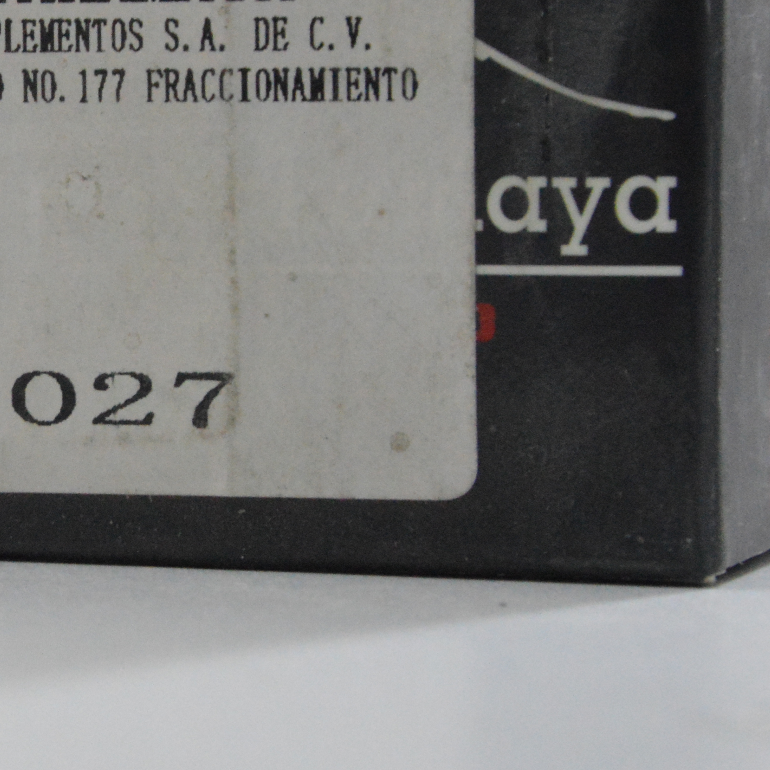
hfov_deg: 7.0
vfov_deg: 7.0
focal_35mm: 250
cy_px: 379
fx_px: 6292
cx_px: -113
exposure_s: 1/100
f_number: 8
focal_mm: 58
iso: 3200
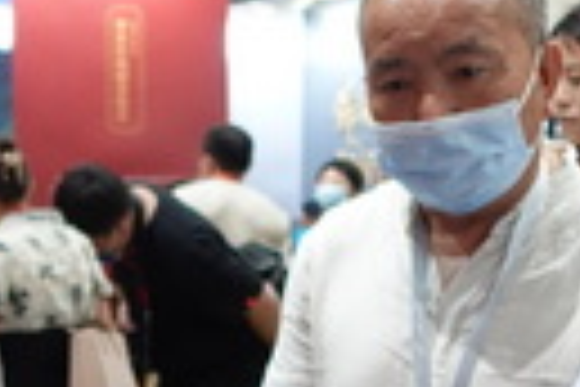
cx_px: 139
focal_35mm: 112
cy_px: 508
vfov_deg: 11.9
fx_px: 1804
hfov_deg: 18.1
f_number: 2
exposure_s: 1/30
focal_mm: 9.46
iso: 250
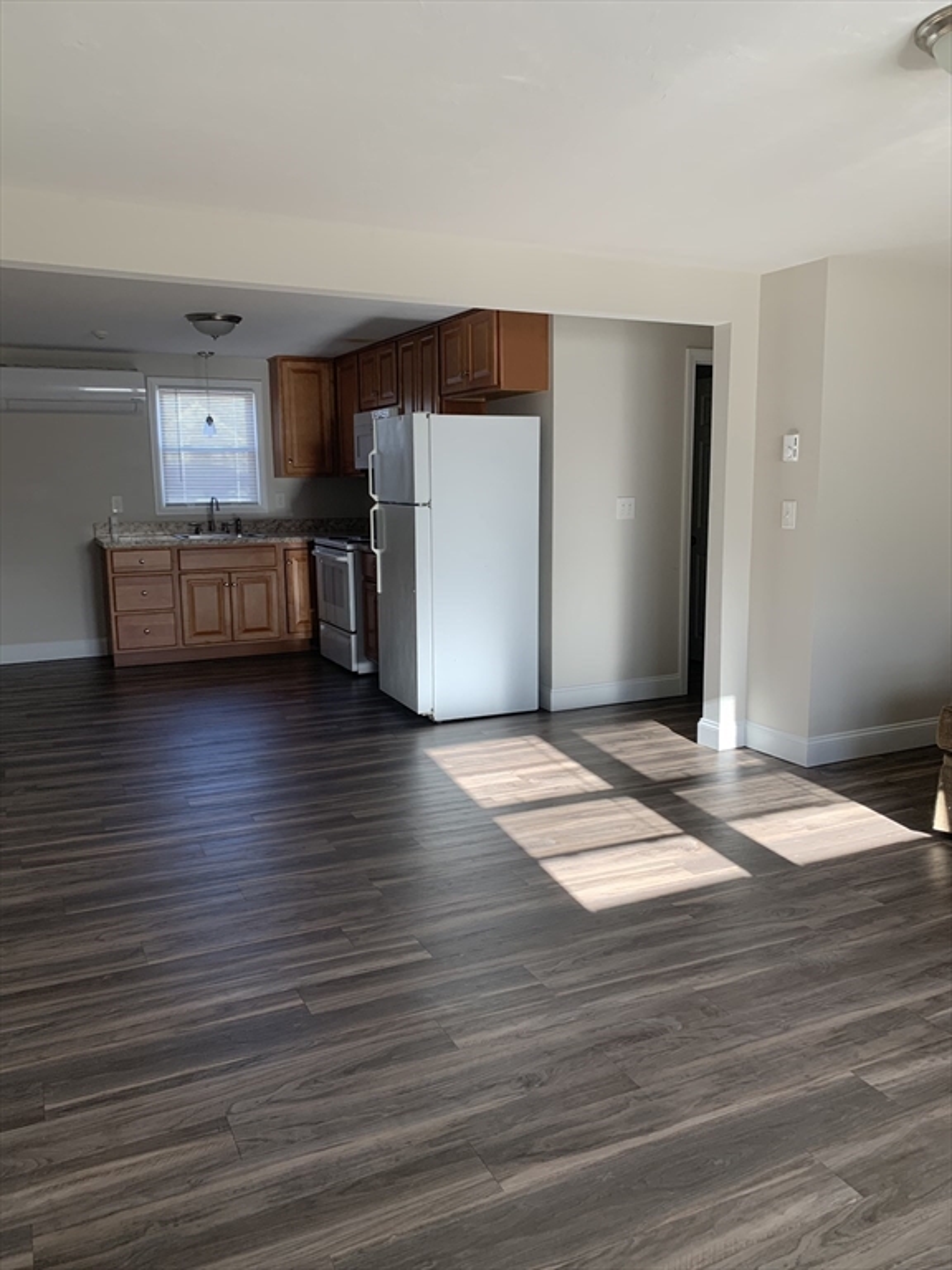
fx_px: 953
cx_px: 476
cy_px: 635
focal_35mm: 26
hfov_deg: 53.1
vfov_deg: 67.3
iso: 80
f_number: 1.8
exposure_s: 1/121
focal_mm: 4.25
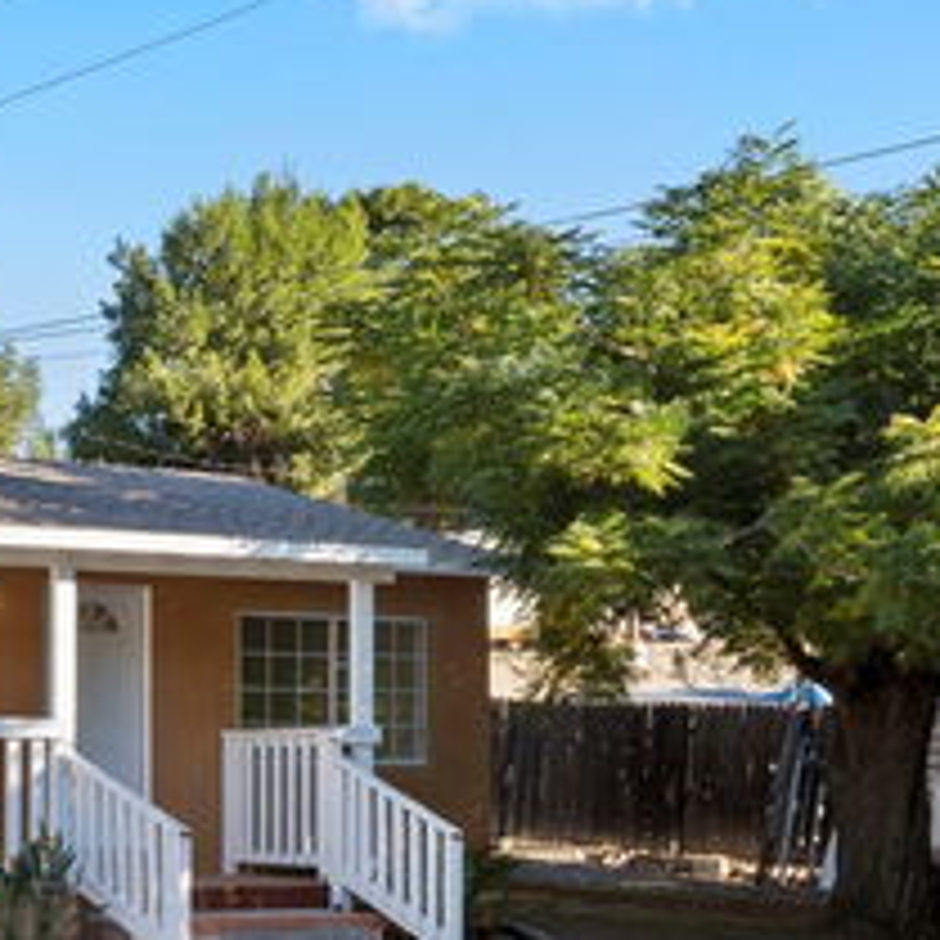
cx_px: -139
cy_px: 668
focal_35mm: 73
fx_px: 2243
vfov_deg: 23.5
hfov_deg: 22.1
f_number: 22
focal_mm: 35
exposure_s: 1/5
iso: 50
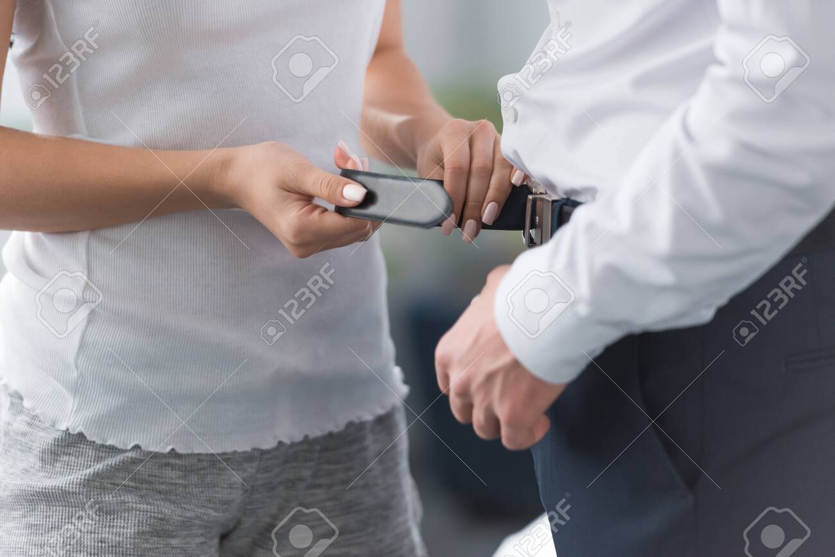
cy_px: 278
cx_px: 418
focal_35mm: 200
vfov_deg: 6.9
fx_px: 4639
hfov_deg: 10.3
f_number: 3.2
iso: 640
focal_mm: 200
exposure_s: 1/200
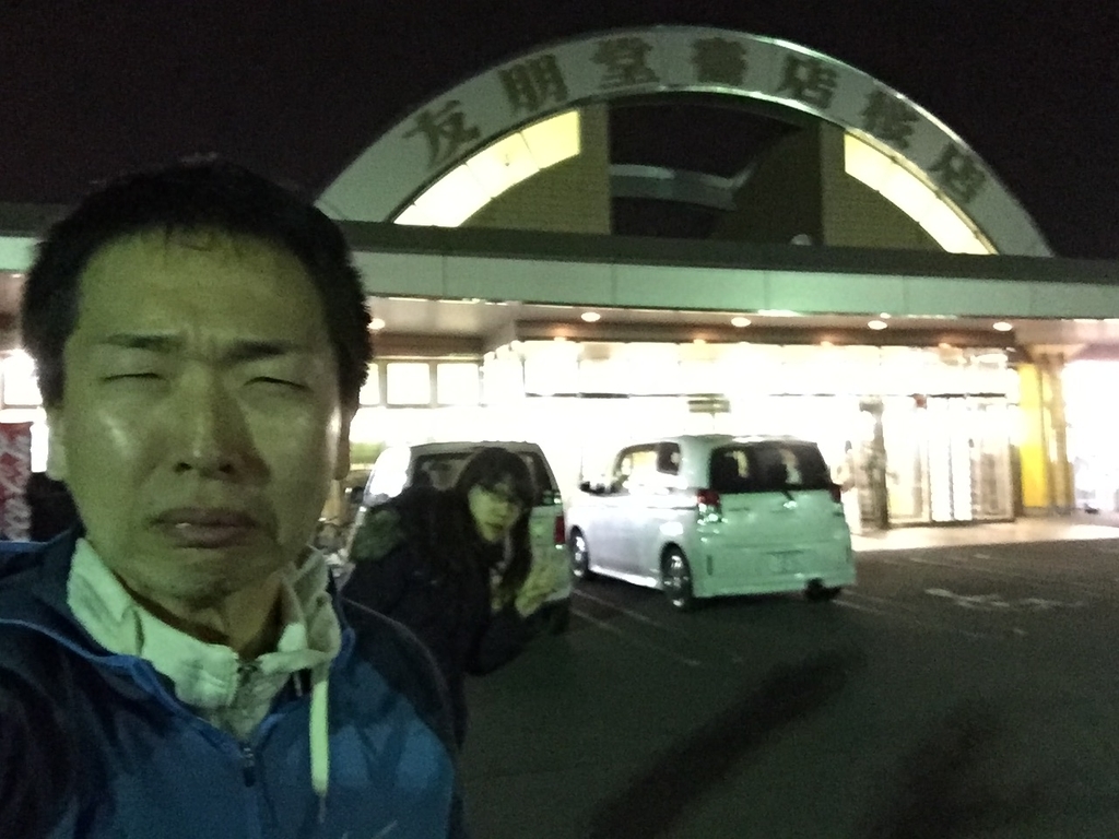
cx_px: 560
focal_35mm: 31
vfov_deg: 45.4
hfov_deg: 58.4
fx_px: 1002
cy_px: 420
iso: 1000
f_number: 2.2
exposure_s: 1/15
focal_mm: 2.65
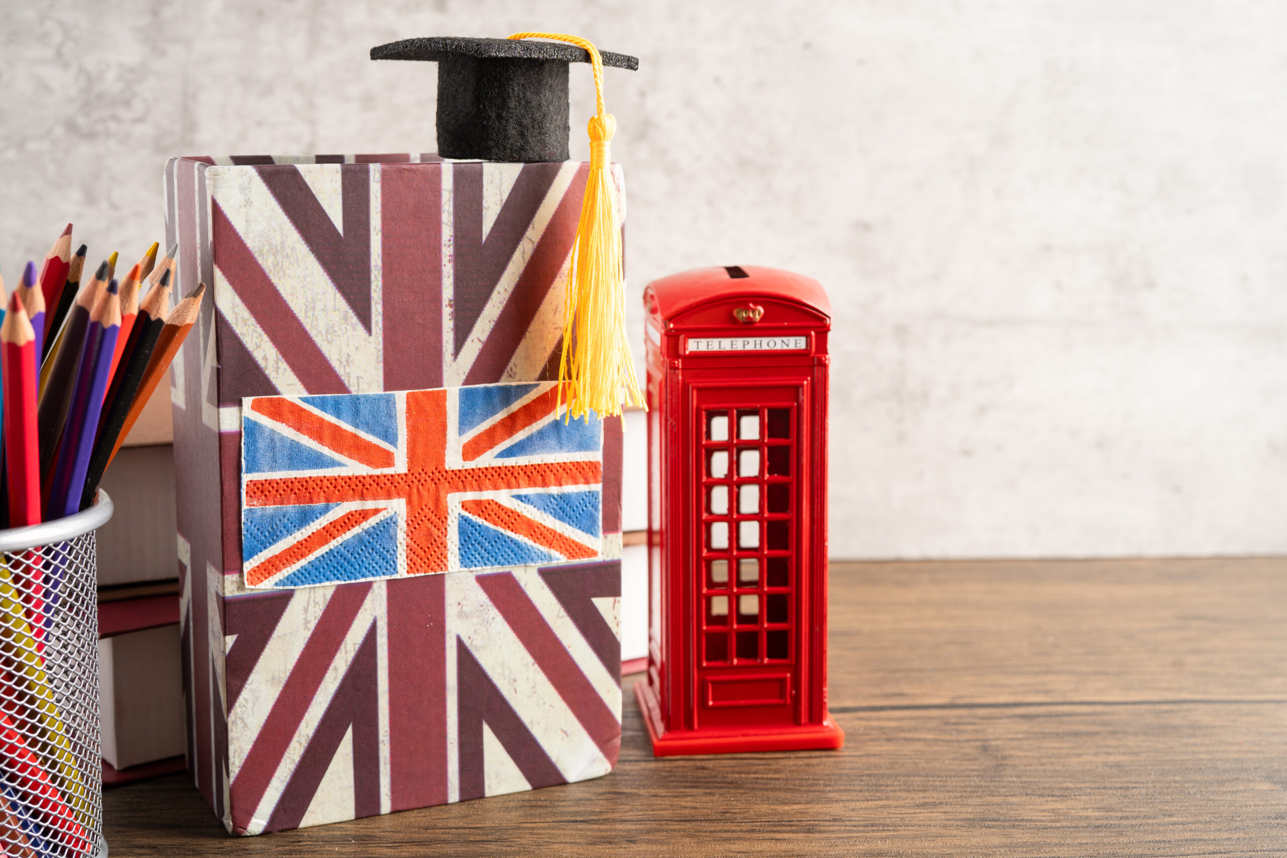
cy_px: 429
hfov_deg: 39.6
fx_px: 1787
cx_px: 644
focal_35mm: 50
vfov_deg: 27.0
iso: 100
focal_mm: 50
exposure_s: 1/80
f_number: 7.1
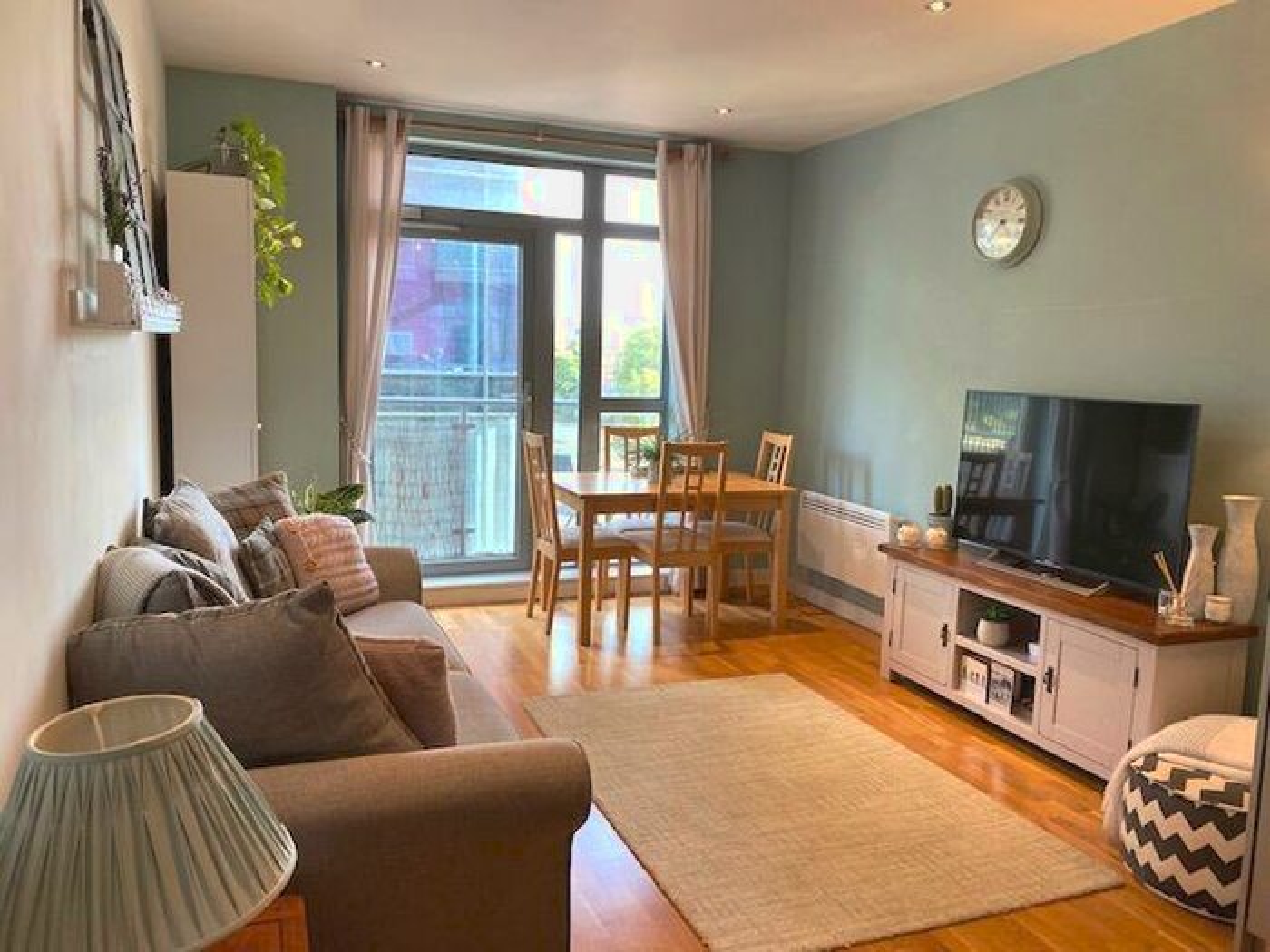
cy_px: 476
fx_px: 954
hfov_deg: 67.3
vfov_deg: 53.1
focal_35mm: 26
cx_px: 635
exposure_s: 1/100
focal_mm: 4.25
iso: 125
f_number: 1.8
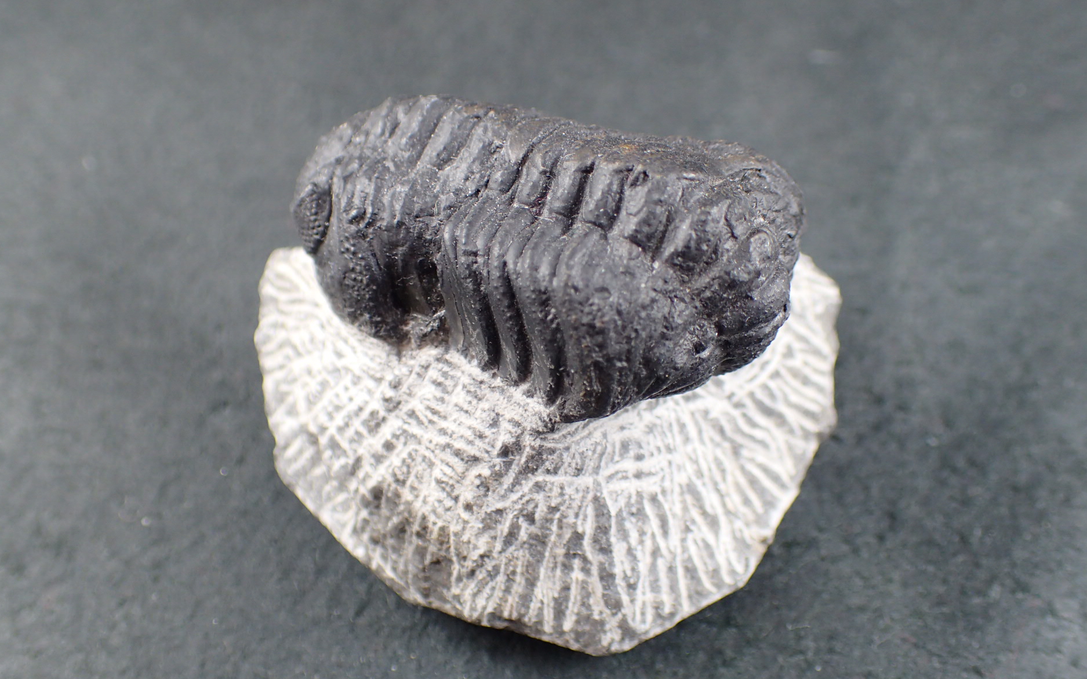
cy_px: 331
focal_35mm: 38
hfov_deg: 51.5
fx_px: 1126
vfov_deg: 33.6
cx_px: 552
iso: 200
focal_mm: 6.42
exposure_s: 1/125
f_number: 2.6
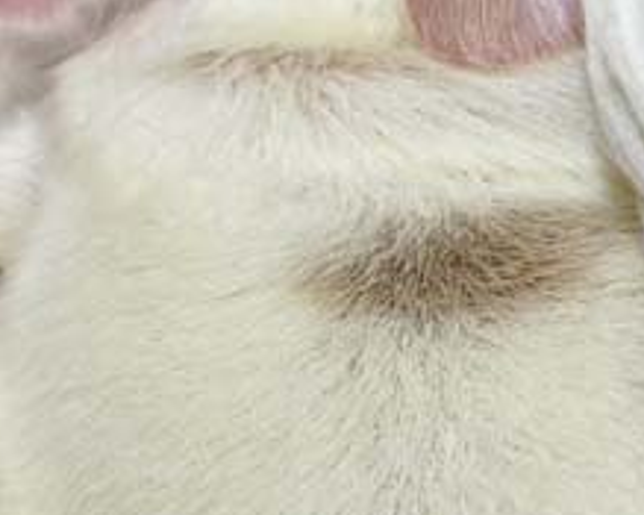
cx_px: 1079
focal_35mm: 232
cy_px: 166
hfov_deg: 8.1
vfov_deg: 6.7
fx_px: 4415
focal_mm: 45
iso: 400
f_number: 6.3
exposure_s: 1/60
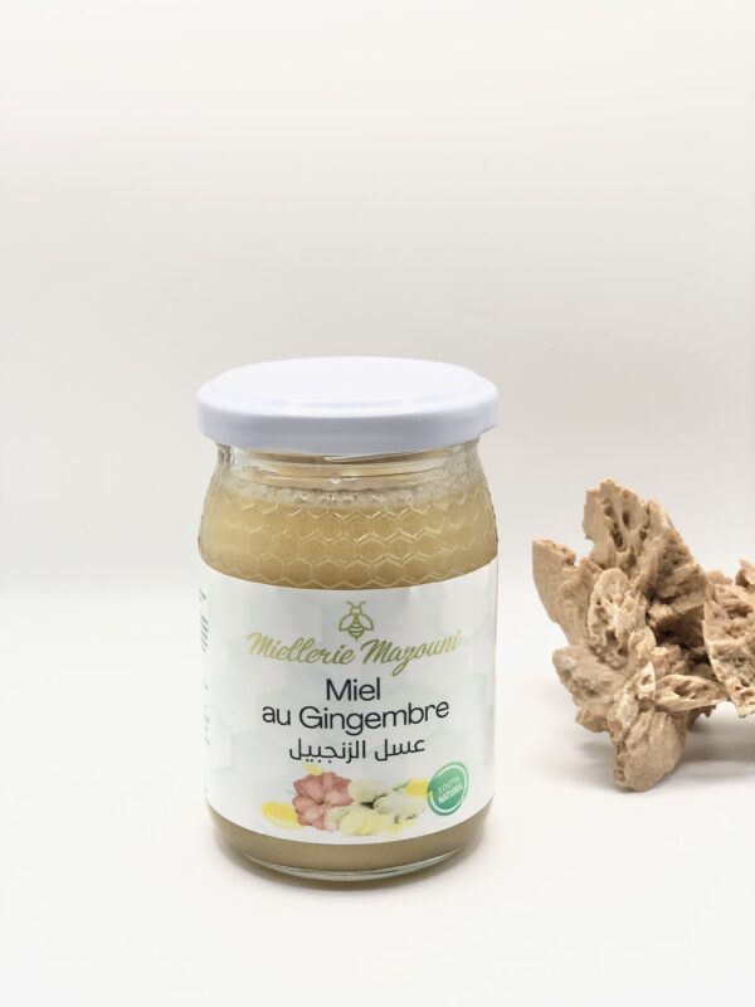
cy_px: 504
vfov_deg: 36.8
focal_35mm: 52
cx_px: 378
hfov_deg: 28.0
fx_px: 1512
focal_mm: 6
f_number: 2.4
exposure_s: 1/99
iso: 16
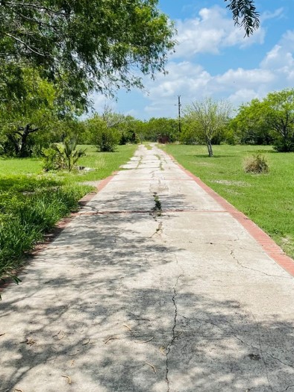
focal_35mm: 38
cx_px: 166
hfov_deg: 37.7
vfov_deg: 48.5
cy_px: 145
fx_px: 430
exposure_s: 1/5051
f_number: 1.6
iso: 32
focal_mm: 4.2
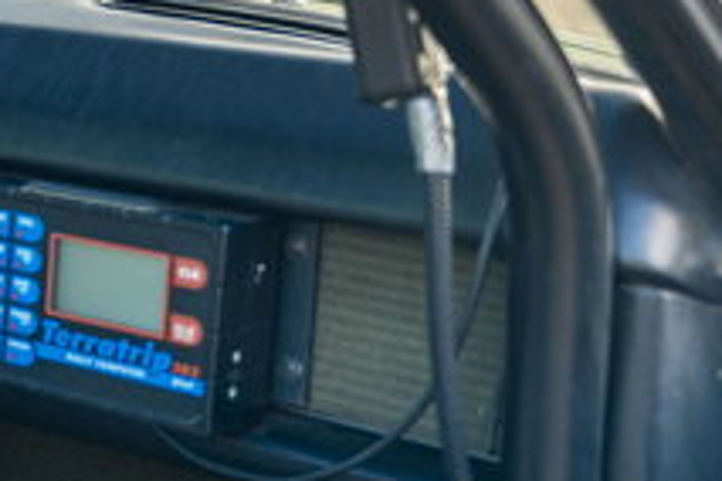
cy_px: 207
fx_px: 2173
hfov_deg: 16.1
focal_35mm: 108
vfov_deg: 12.6
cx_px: -553
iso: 800
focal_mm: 30.1
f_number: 2.8
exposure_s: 1/160
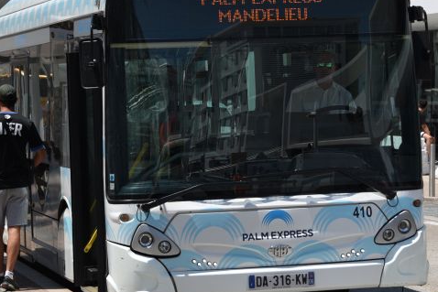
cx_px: 295
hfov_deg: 11.7
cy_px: 115
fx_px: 2142
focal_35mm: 176
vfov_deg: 7.8
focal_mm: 78
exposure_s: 1/640
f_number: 6.3
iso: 100
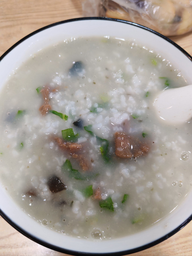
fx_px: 200
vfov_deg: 65.3
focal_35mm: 27
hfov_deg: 51.4
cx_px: 96
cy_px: 128
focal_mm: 5.52
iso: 640
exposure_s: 1/100
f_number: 1.95
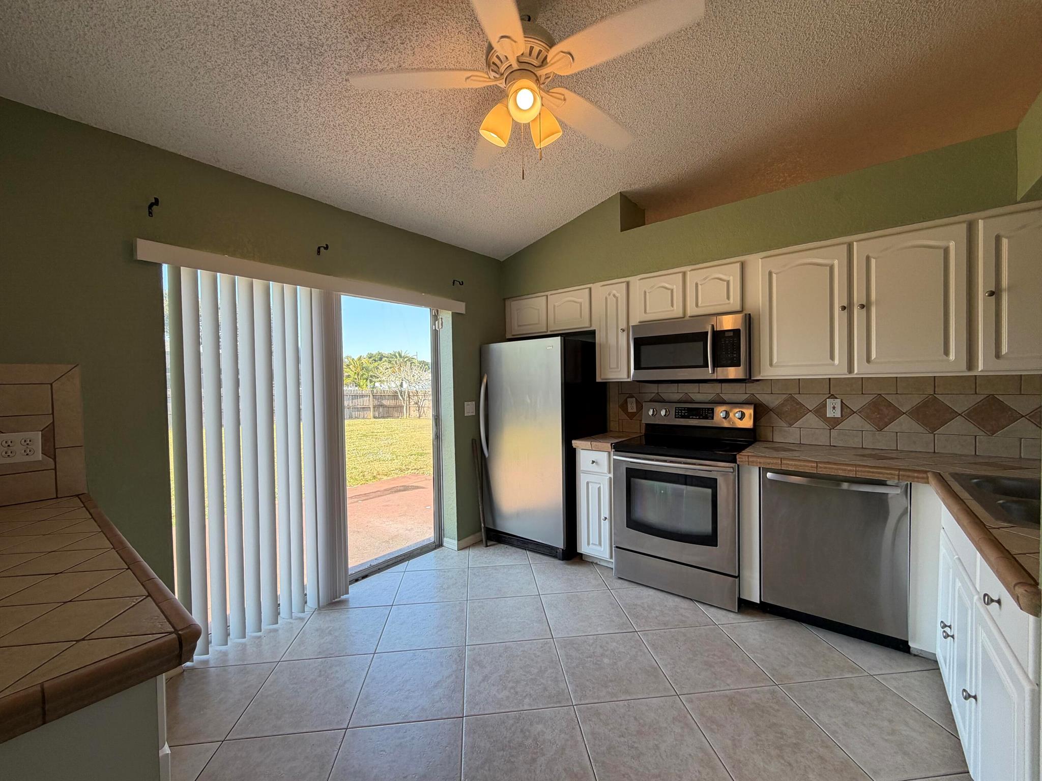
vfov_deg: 85.7
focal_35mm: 14
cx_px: 521
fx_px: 421
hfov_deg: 102.1
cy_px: 390
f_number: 2.2
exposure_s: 1/121
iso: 50
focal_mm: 2.22
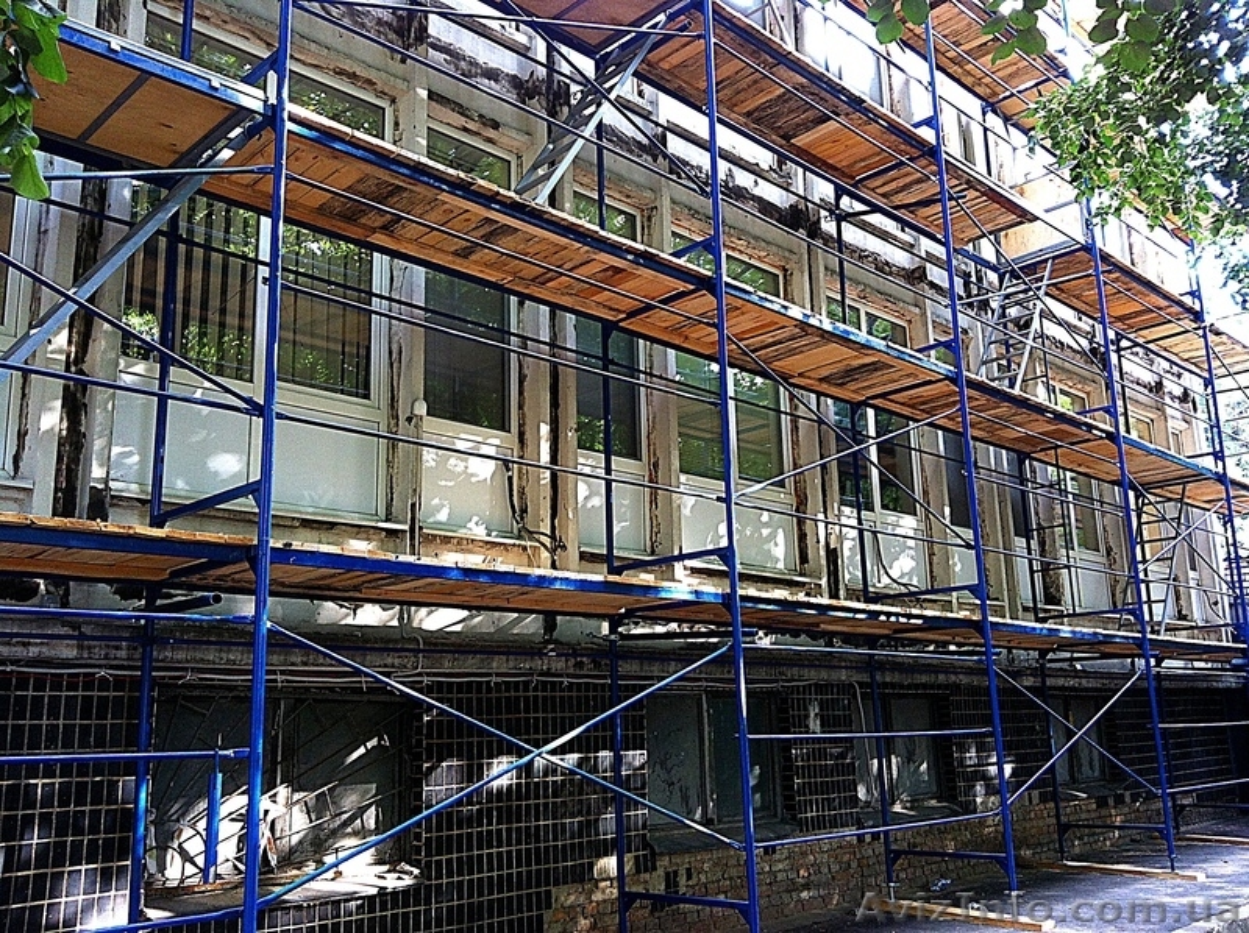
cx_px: 624
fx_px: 1261
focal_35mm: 35
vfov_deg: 40.6
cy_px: 466
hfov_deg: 52.7
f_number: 2.8
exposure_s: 1/40
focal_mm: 3.85
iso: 80
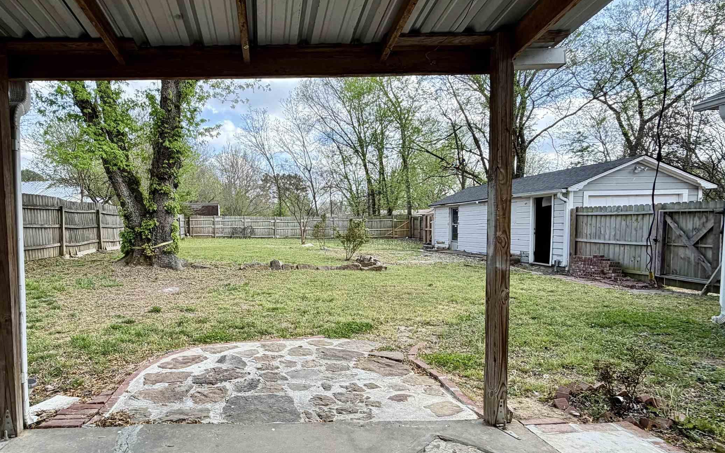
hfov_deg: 78.3
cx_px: 274
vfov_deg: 54.9
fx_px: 435
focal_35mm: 22
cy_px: 256
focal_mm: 2.22
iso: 50
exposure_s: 1/342
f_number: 2.2
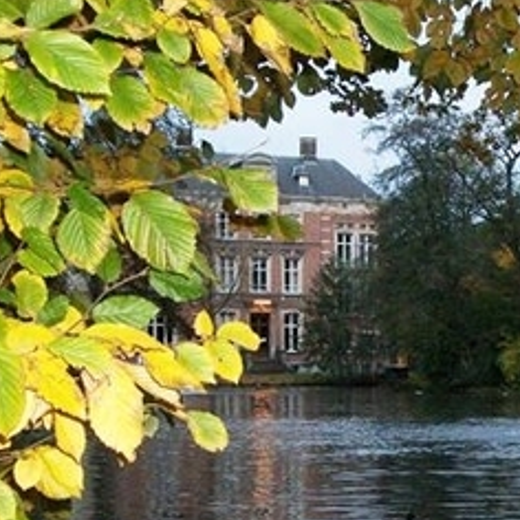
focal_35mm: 90
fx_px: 1530
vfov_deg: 19.1
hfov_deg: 18.7
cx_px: 531
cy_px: 414
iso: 320
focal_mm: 7.1
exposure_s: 1/80
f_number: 3.2
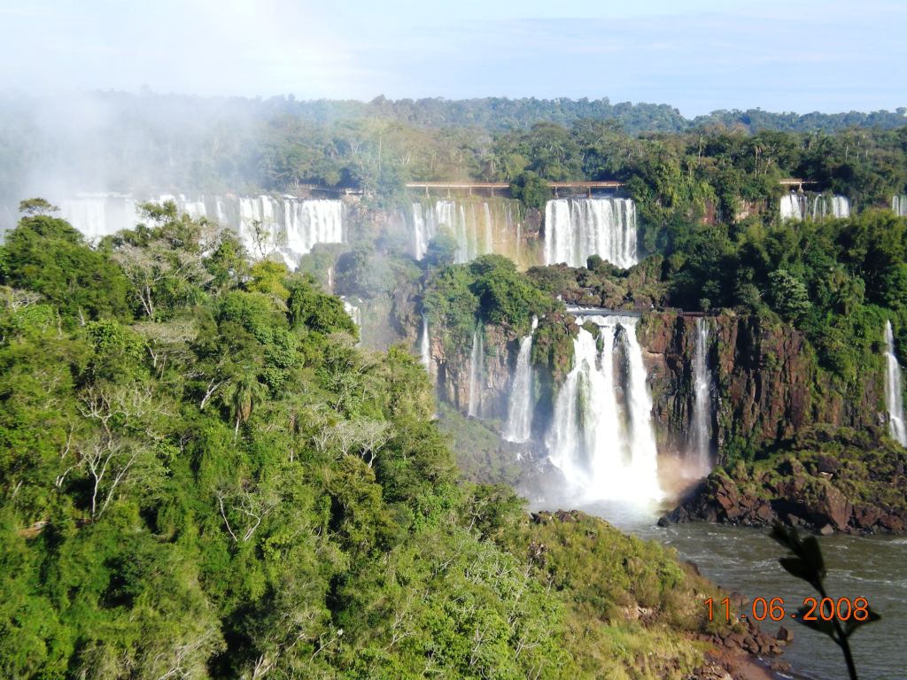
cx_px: 454
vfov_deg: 17.0
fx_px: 2280
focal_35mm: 87
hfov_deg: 22.5
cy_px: 340
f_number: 5.1
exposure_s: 1/185
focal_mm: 14.3
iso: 64
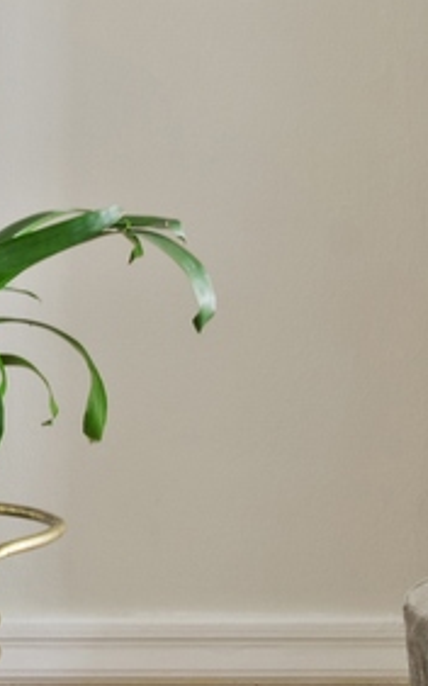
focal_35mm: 187
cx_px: -1218
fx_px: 3494
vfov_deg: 11.2
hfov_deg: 6.0
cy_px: 192
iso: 400
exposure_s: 1/1.67
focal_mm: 32
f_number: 8
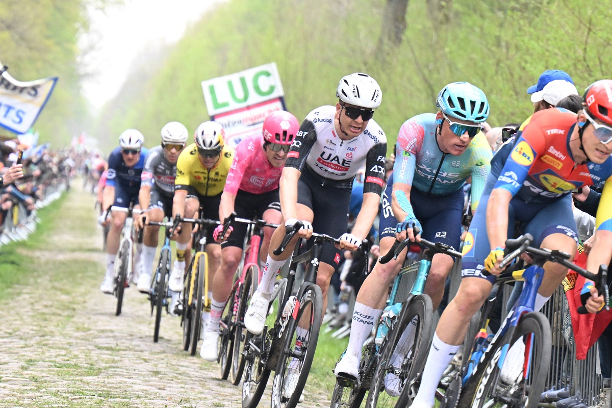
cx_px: 306
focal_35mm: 247
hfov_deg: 8.3
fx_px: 4199
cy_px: 204
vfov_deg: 5.6
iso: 4500
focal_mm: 165
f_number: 5.6
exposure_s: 1/800
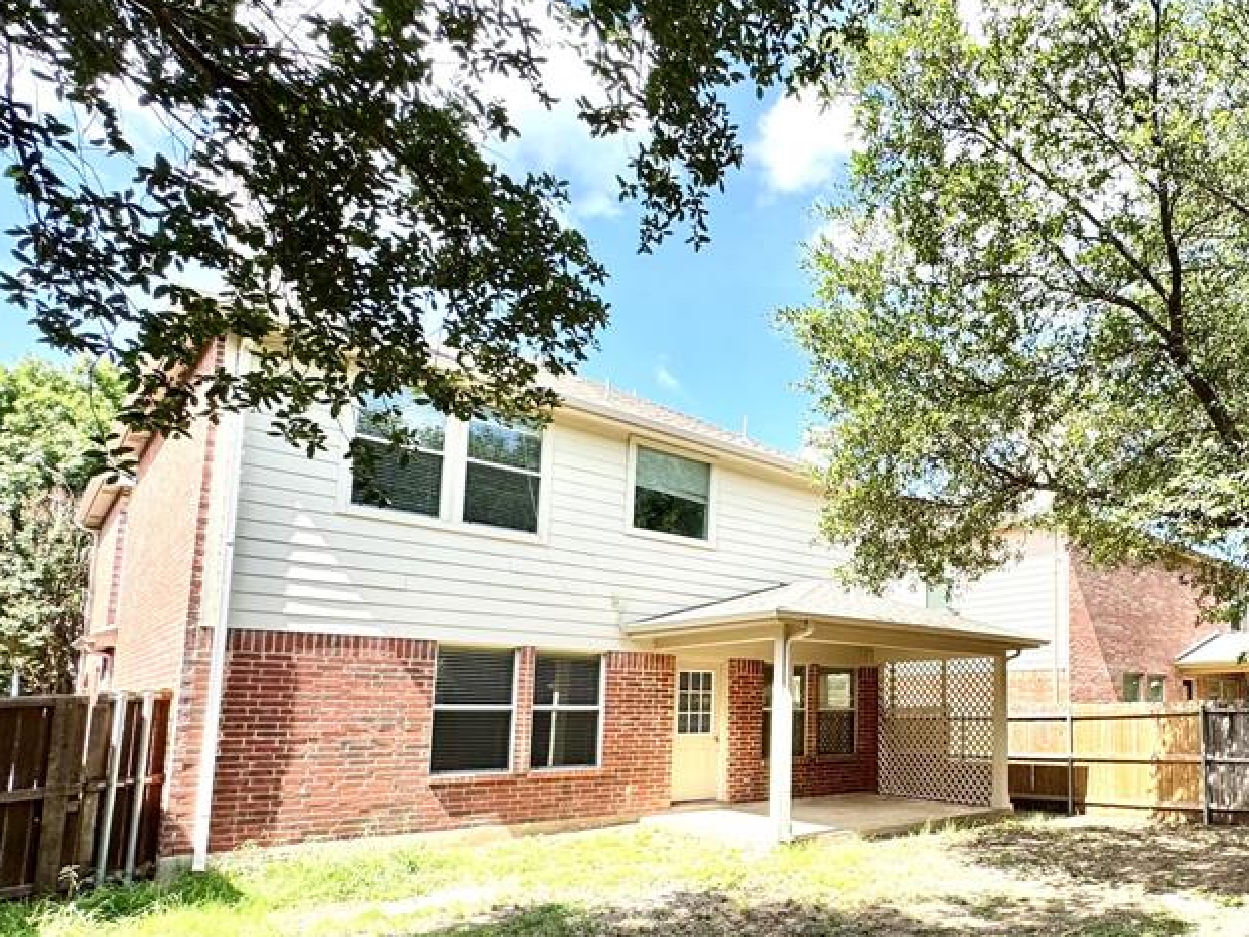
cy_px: 624
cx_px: 972
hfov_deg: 68.0
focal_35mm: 23
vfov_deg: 57.6
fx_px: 830
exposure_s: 1/620
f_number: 2.2
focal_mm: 2.22
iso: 40
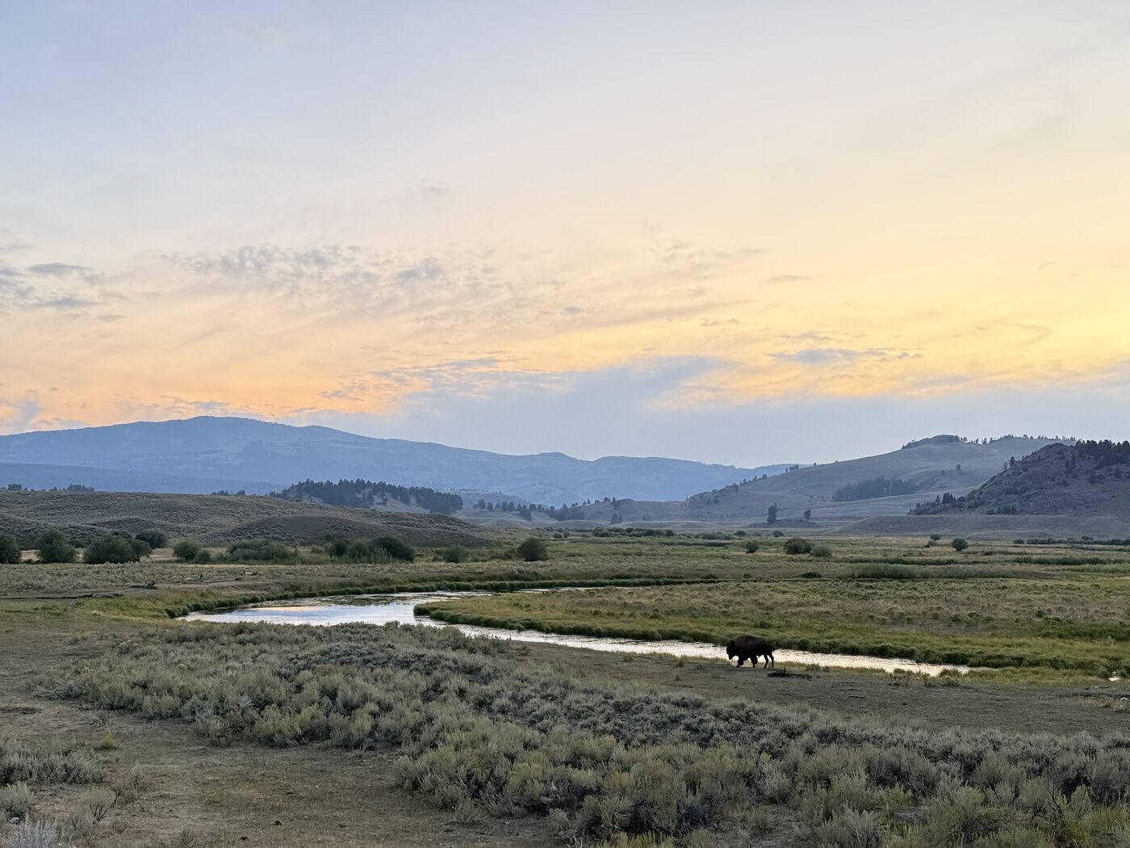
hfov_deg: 39.7
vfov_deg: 30.3
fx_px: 1567
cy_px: 424
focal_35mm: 48
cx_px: 565
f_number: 1.78
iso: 500
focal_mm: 6.76
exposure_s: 1/40
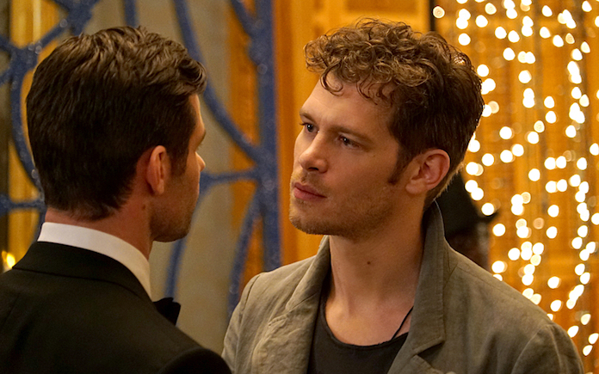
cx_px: 300
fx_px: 3314
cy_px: 193
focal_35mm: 203
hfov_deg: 10.3
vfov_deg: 6.5
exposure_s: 1/80
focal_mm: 198
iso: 10000
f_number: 6.3
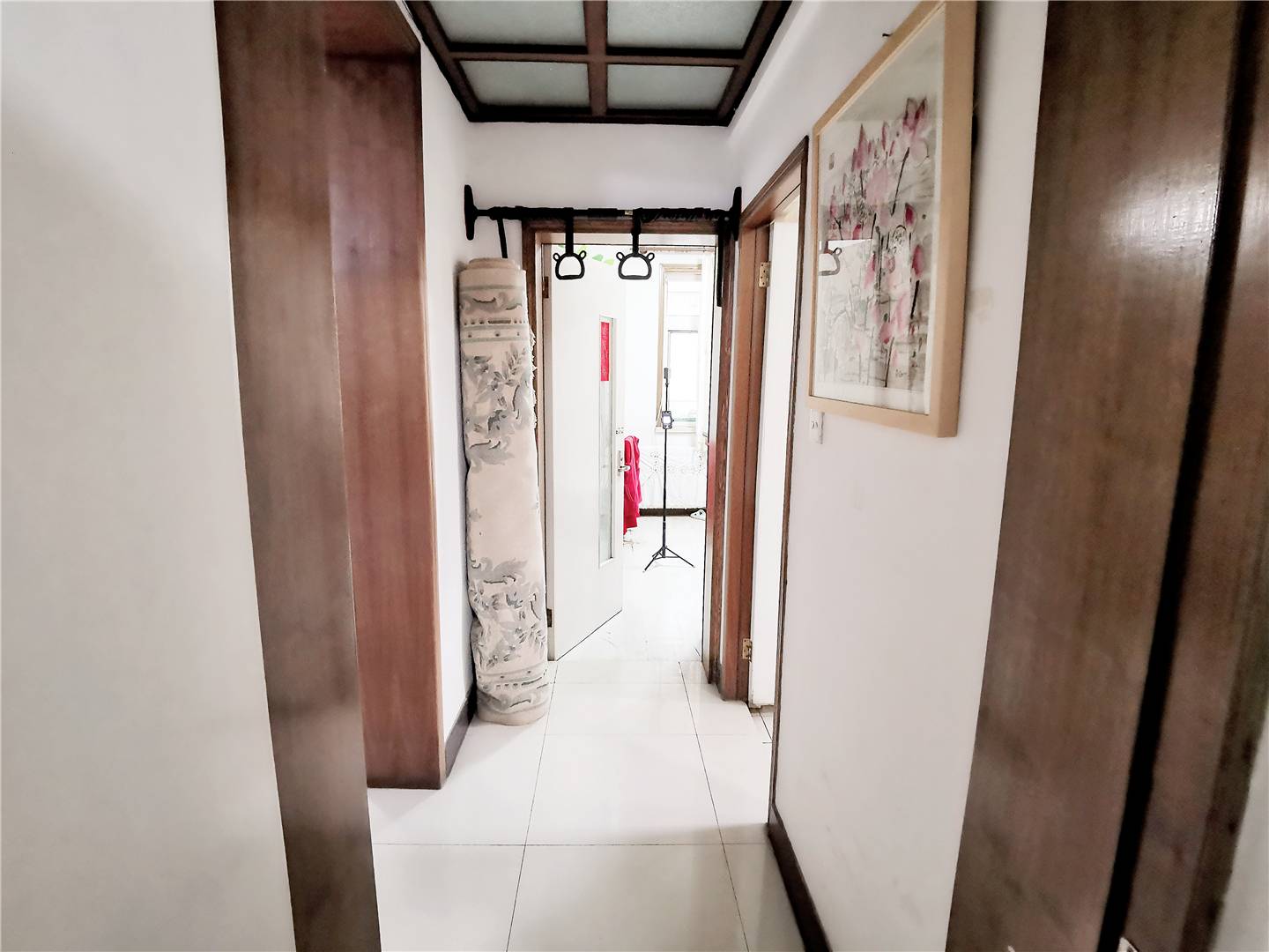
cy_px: 476
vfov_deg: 74.7
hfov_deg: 91.0
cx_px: 634
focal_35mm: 17
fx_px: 623
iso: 800
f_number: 2.2
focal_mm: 2.26
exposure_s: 1/25
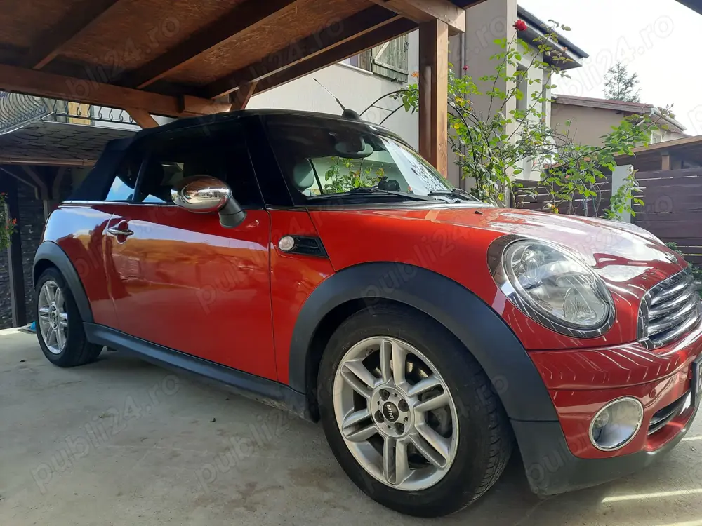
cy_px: 263
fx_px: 507
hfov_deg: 69.4
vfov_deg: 54.9
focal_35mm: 25
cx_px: 351
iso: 32
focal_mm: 4.6
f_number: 2
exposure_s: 1/100
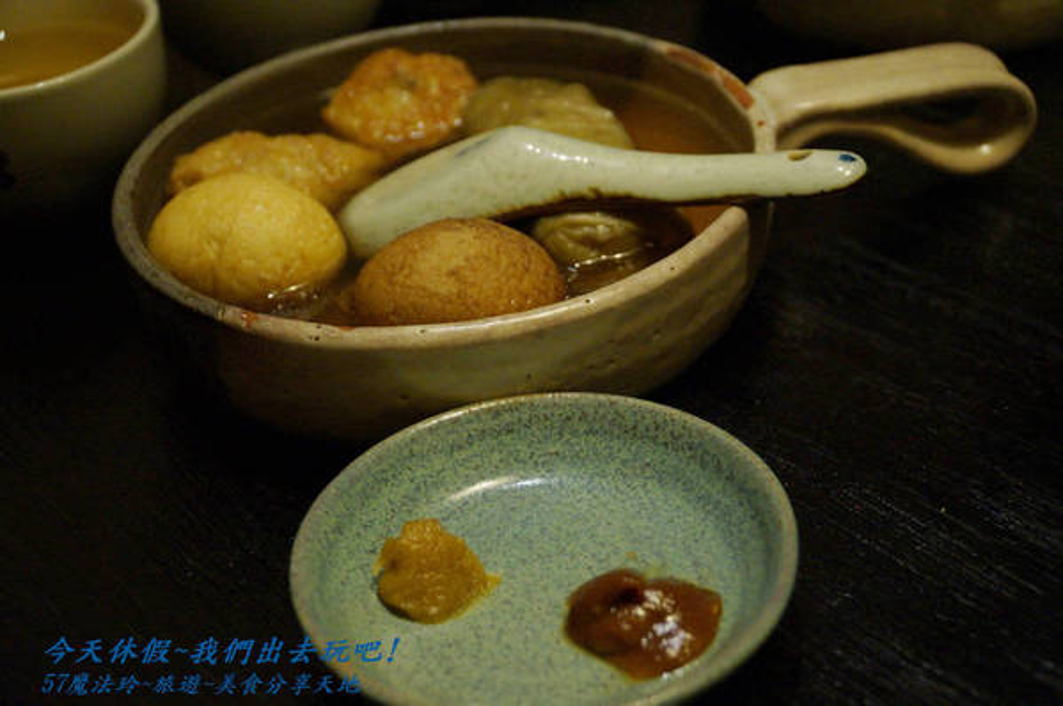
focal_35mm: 52
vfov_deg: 25.7
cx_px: 532
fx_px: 1548
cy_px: 353
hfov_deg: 37.9
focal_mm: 35
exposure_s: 1/30
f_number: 4
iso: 3200
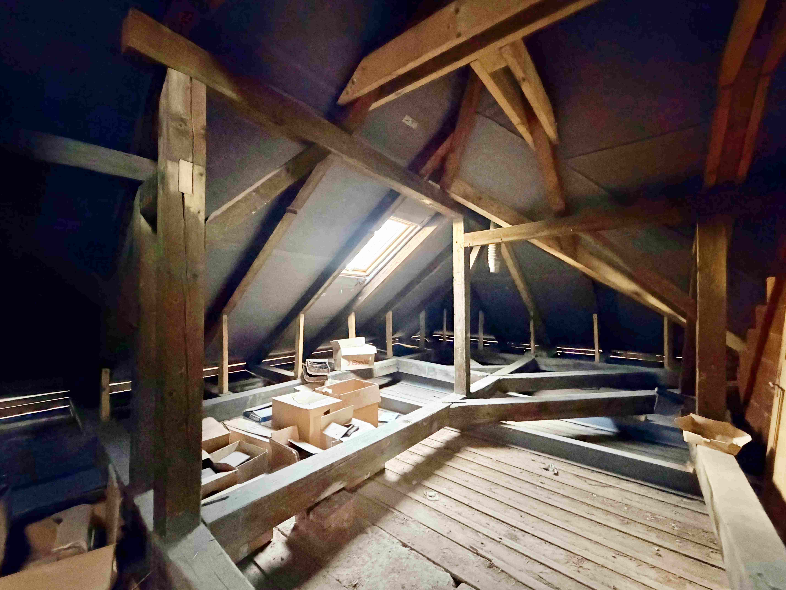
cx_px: 393
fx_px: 318
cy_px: 295
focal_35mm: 14
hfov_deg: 102.1
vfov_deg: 85.7
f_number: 2.2
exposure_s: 1/30
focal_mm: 2.22
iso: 3200
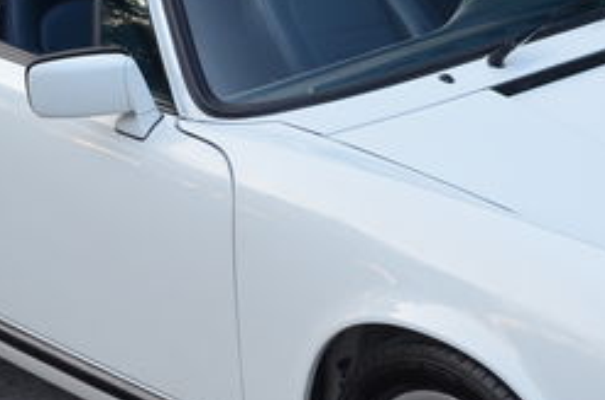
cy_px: 177
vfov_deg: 9.4
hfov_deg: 14.2
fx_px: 2422
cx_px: 463
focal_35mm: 145
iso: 400
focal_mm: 31
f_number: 4.5
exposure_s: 1/80
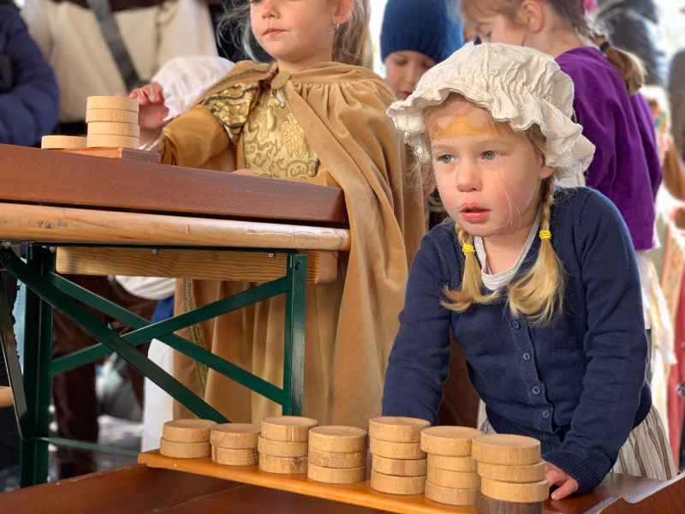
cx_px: 342
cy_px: 257
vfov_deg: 28.0
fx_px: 1029
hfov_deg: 36.8
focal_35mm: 52
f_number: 2.4
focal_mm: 6
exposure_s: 1/122
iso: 80
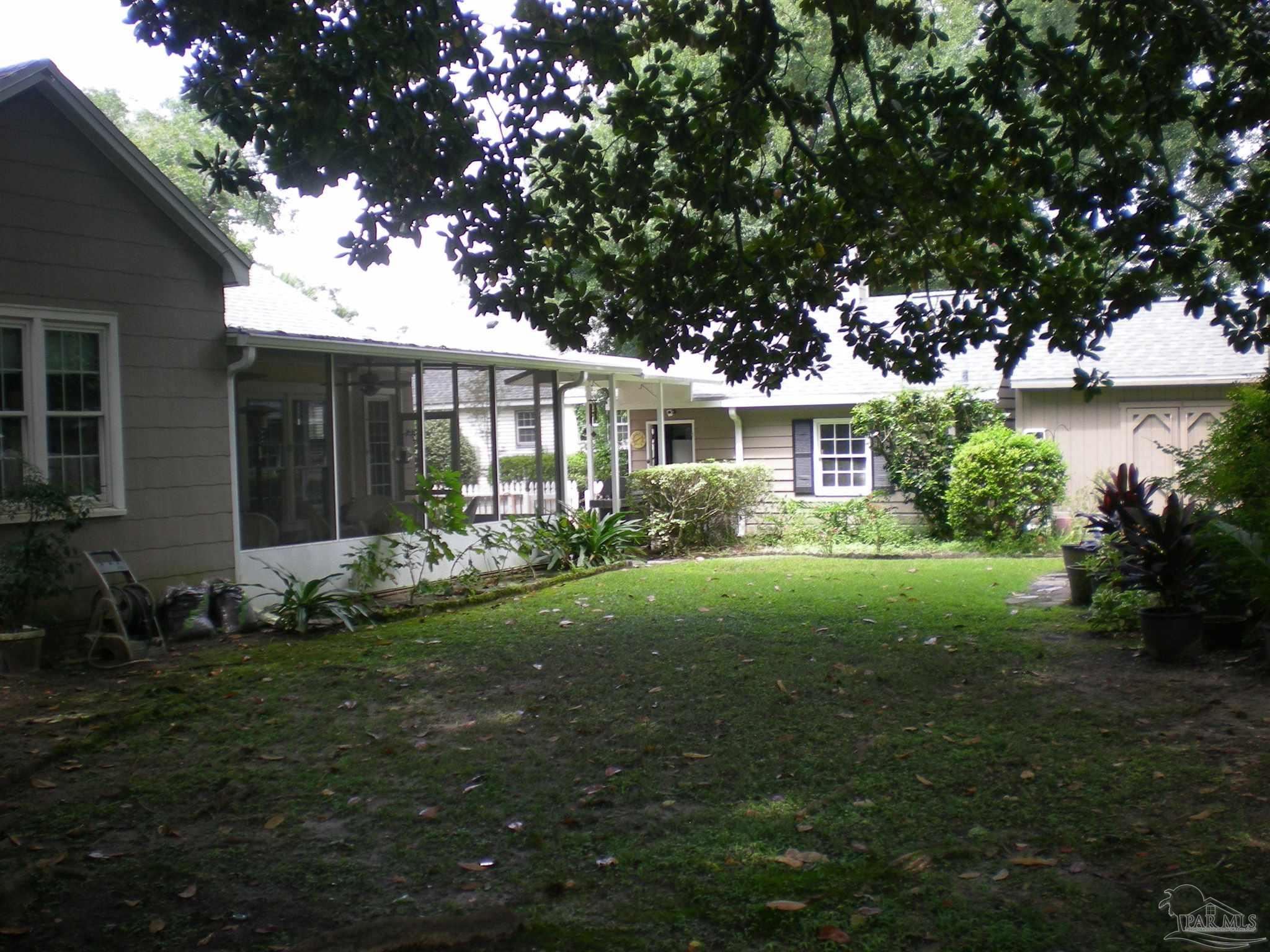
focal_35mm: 38
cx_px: 635
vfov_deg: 37.7
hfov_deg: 49.0
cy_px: 476
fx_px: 1394
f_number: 3.1
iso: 50
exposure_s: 1/87.5
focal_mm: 6.3
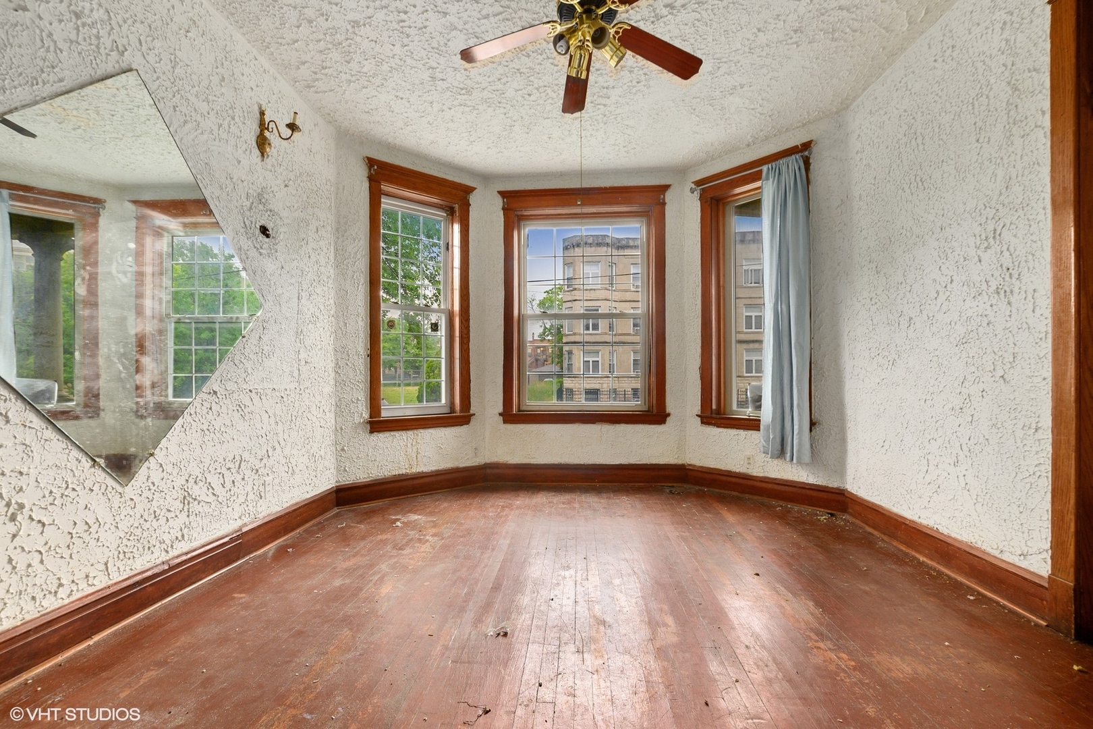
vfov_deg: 77.3
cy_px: 364
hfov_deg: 100.4
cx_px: 546
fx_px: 455
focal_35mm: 15
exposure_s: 1.6
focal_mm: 10
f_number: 7.1
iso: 250
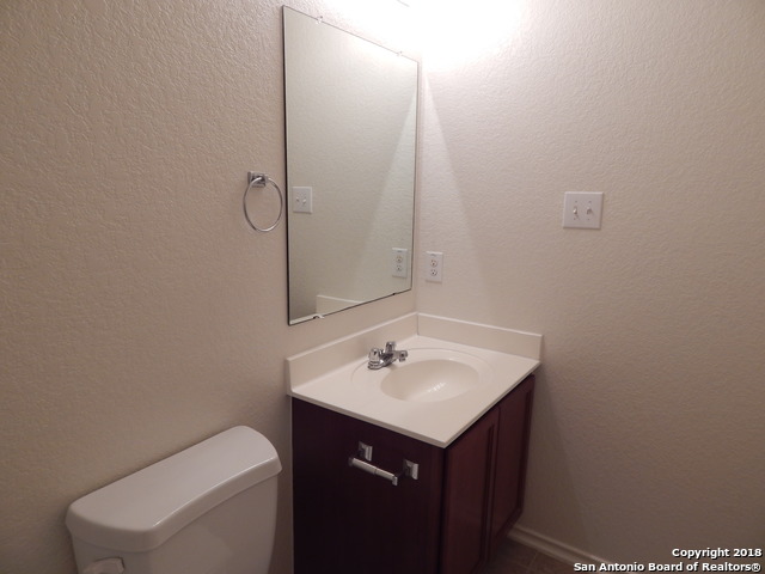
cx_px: 382
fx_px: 508
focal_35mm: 23
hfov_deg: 73.9
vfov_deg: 58.9
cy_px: 287
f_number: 3
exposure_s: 1/30
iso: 125
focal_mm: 4
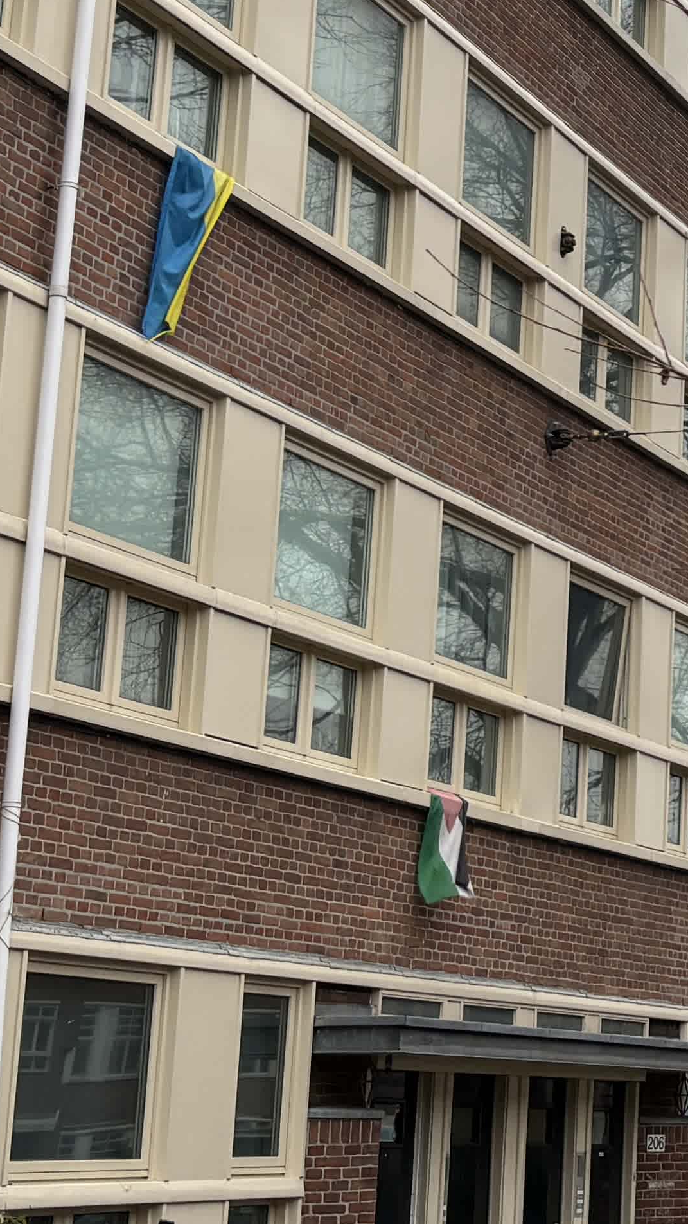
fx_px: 2757
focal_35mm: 85
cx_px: 1036
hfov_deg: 13.4
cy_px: 345
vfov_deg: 24.8
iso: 80
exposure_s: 1/121
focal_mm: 6
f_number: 1.6
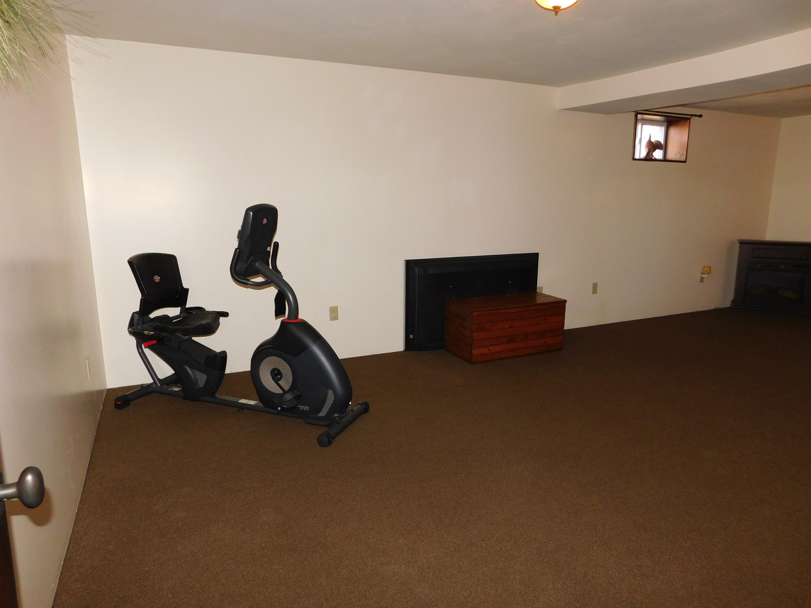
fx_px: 539
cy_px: 304
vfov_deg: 58.9
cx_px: 406
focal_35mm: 23
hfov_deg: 73.9
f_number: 3
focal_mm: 4
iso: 200
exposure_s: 1/30
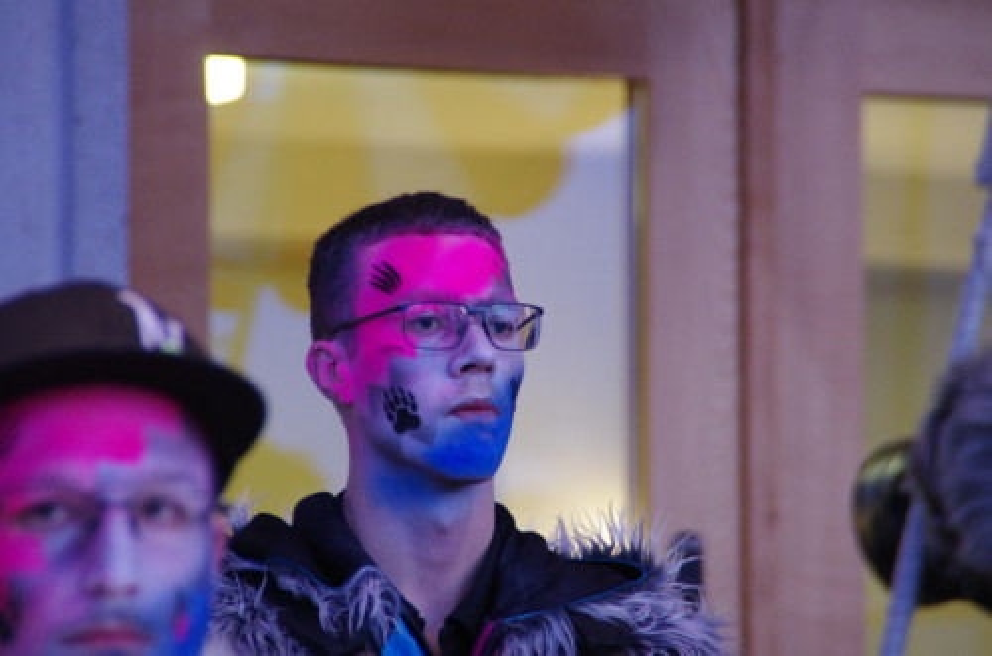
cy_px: 328
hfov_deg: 6.9
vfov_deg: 4.6
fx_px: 8248
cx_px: 496
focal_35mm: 300
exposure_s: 1/60
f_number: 6.3
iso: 3200
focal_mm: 200
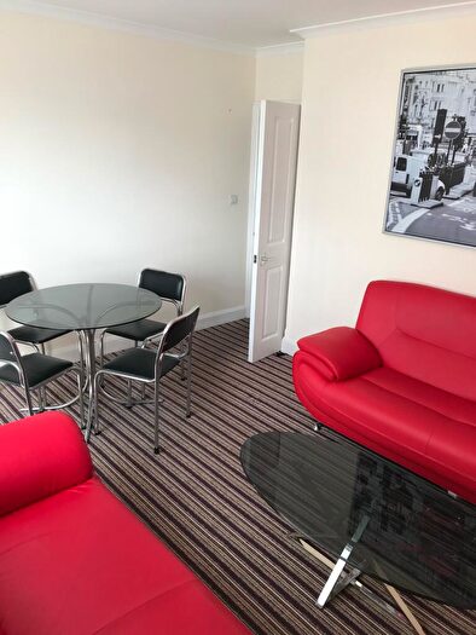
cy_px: 318
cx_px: 238
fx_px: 513
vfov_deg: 63.4
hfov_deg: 49.8
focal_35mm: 28
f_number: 1.8
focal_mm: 3.99
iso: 32
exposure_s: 1/94
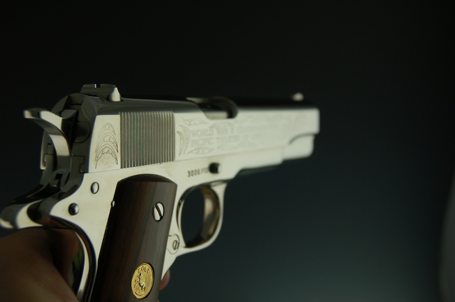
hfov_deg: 37.9
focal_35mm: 52
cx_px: 228
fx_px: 663
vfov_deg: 25.7
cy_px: 151
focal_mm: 35
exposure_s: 1/125
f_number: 5.6
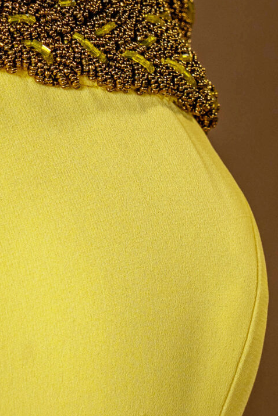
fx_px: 4744
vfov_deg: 5.0
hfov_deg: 3.4
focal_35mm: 410
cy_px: -13
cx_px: 41
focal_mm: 102
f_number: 9
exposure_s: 1/250
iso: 100
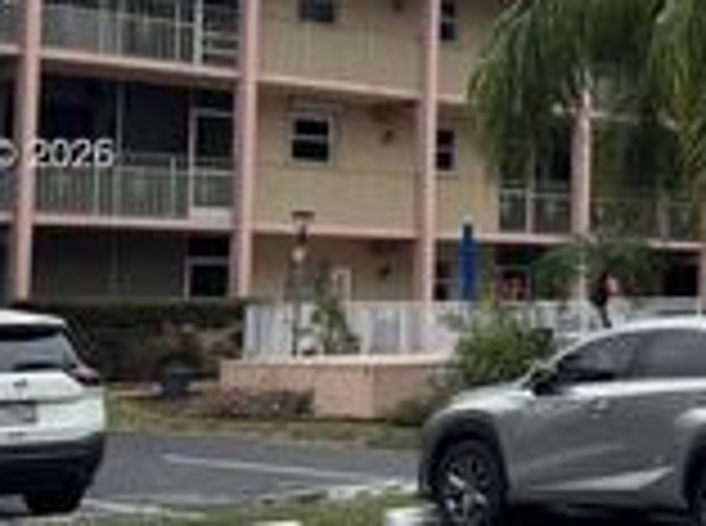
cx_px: 931
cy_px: 160
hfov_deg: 19.8
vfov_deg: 16.1
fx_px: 1852
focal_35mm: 91
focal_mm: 6.76
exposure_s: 1/3802
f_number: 1.78
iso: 80
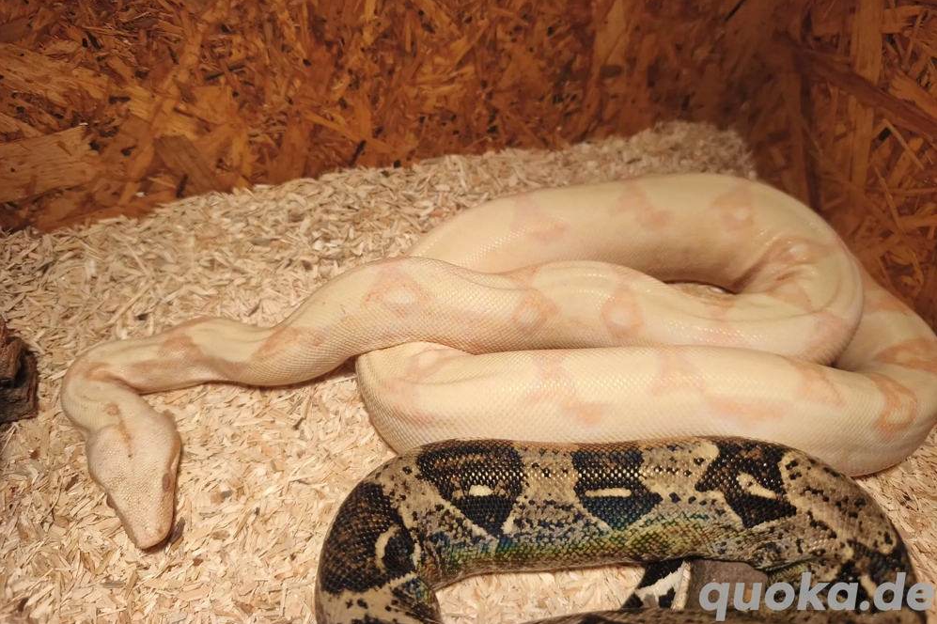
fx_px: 624
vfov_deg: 53.0
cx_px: 469
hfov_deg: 73.8
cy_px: 273
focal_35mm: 24
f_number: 1.65
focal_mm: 6.18
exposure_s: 1/99.9
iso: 250
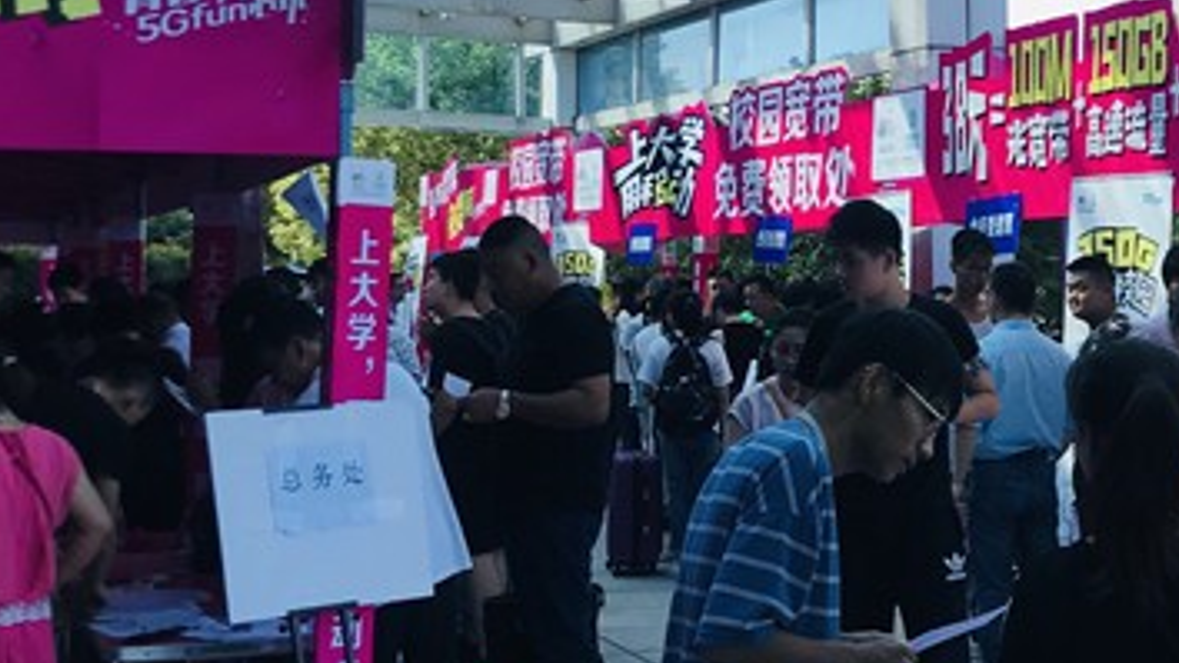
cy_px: 100
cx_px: 726
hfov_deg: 30.5
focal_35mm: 69
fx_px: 2157
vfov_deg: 17.3
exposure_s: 1/674
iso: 20
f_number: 1.8
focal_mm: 3.99
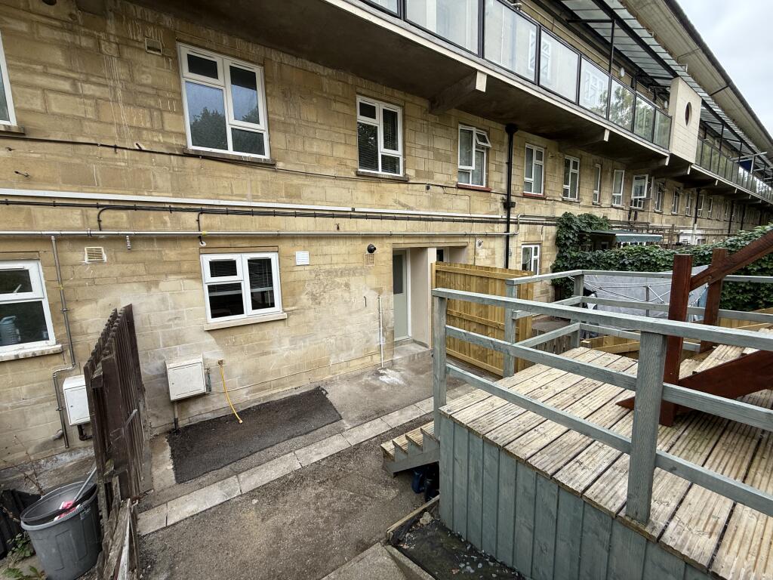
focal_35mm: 14
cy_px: 290
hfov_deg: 102.1
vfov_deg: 85.7
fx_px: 313
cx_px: 386
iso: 50
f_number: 2.2
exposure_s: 1/585
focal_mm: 2.22
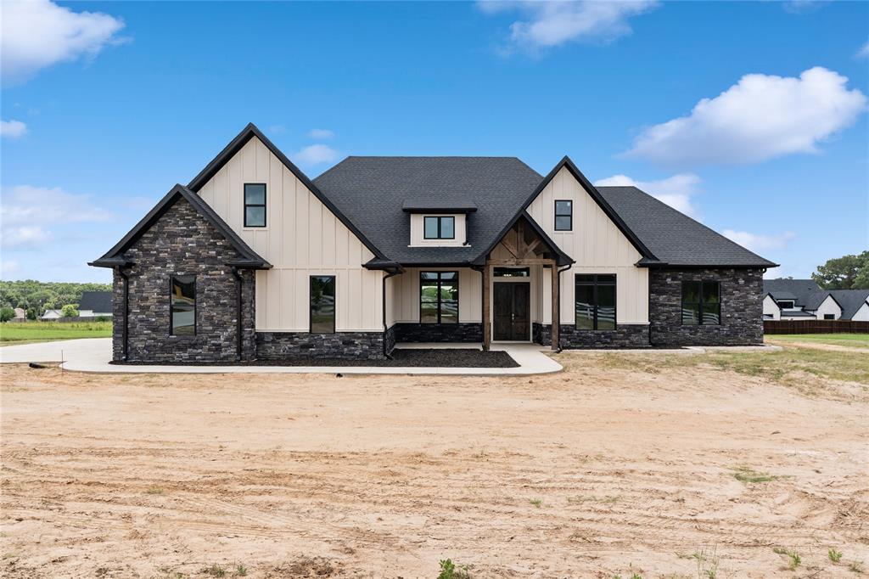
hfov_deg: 65.5
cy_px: 290
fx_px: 676
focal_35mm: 28
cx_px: 434
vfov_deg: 46.4
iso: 320
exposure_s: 1/800
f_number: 8
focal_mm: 28
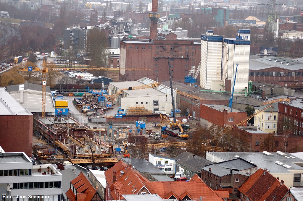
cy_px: 100
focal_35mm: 108
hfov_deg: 18.9
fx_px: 908
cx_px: 152
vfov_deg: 12.6
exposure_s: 1/200
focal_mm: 72
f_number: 5
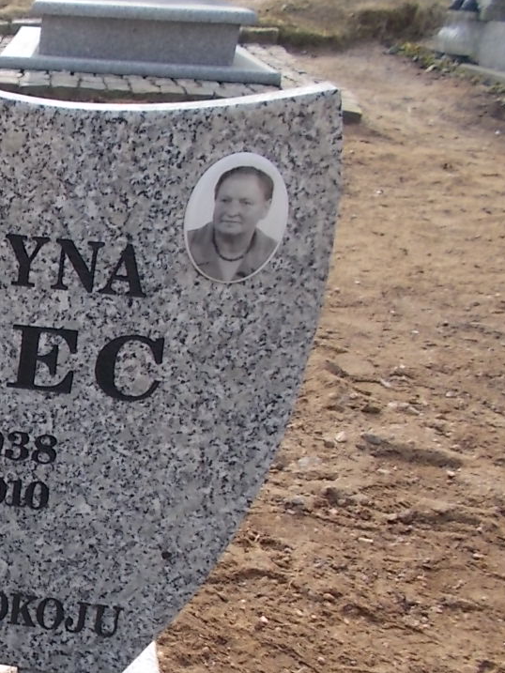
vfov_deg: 33.0
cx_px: -196
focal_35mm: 58
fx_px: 1128
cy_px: 434
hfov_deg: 22.0
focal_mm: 4.6
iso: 80
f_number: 3.2
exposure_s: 1/400
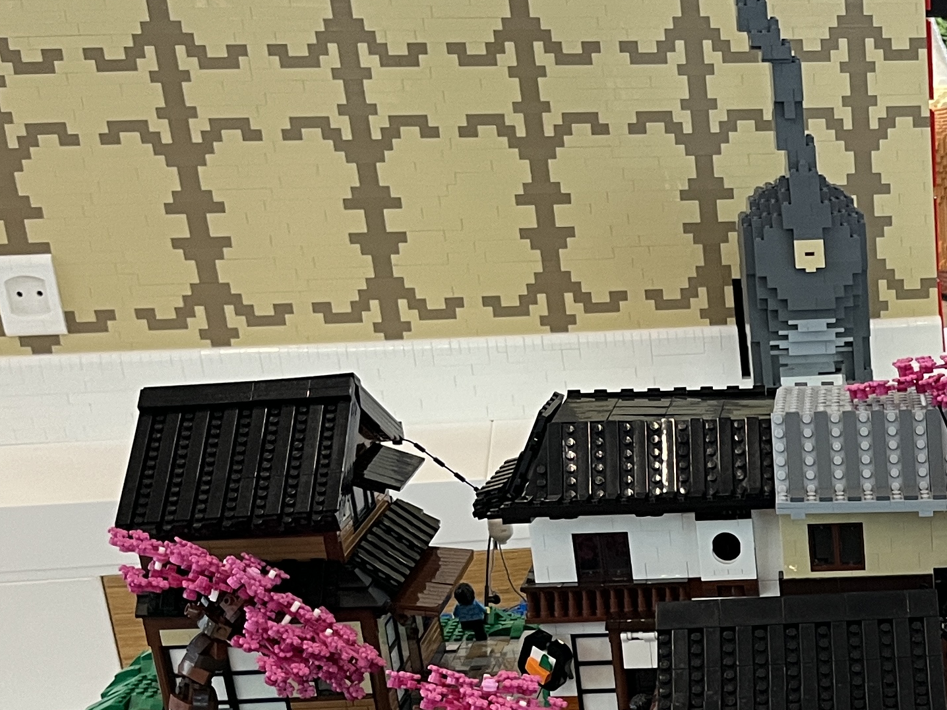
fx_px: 1997
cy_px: 860
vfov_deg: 19.0
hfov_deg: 24.3
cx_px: 1119
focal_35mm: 73
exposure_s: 1/60
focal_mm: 5.1
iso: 160
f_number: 1.6
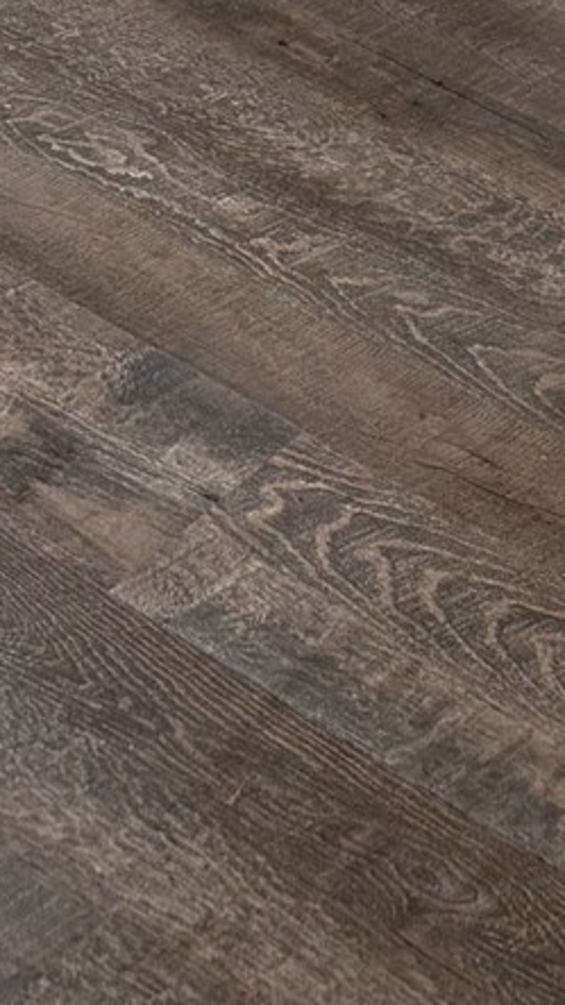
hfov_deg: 9.6
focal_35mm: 121
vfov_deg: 14.7
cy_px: -991
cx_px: 987
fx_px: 3225
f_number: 1.78
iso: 100
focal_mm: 6.76
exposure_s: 1/60
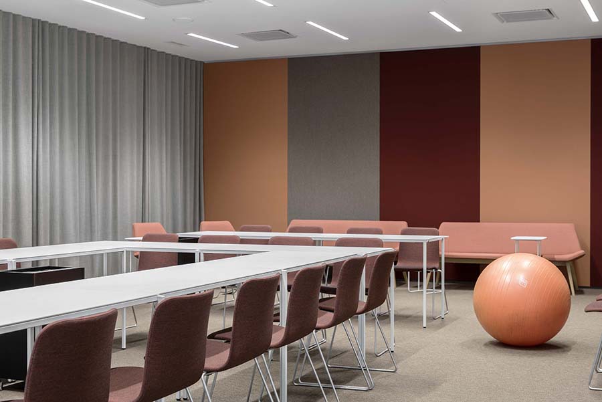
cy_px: 201
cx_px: 301
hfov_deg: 38.2
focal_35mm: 52
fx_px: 870
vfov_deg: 26.0
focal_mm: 52
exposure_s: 1/1.67
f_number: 9
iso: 100
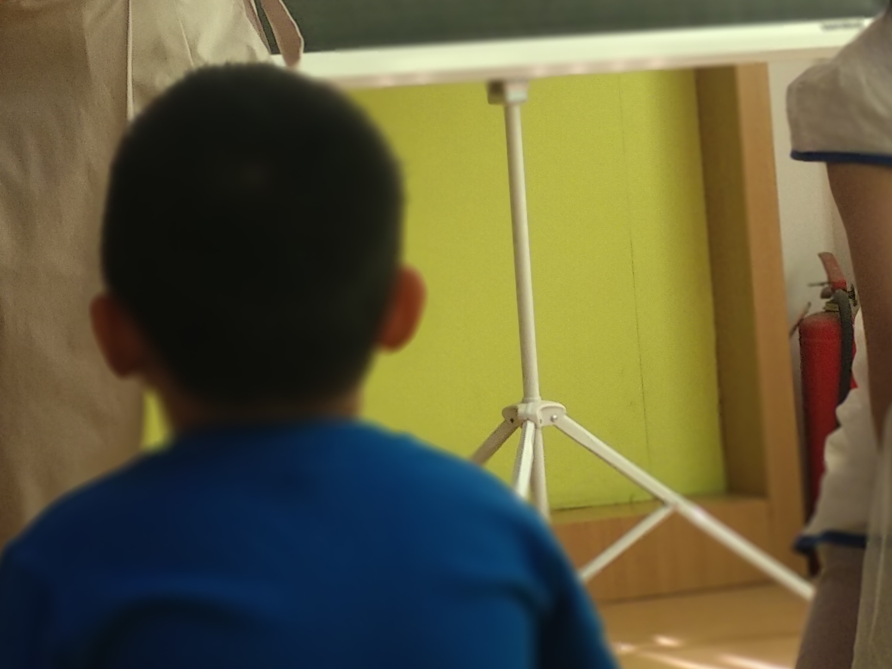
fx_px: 3582
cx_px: 135
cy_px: -23
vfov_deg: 10.6
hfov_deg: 14.1
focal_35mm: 139
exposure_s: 1/50
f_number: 2.6
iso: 200
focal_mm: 5.99
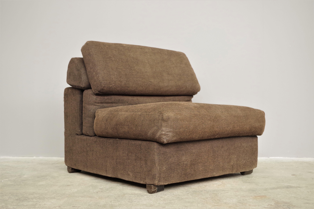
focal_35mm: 42
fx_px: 366
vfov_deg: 31.9
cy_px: 104
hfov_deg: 46.4
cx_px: 157
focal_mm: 28.13
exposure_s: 1/20
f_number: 4
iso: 1600
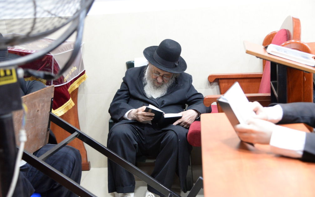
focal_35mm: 52
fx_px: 446
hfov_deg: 38.9
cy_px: 96
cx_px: 160
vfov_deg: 24.9
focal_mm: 50
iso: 4000
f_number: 4
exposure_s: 1/50
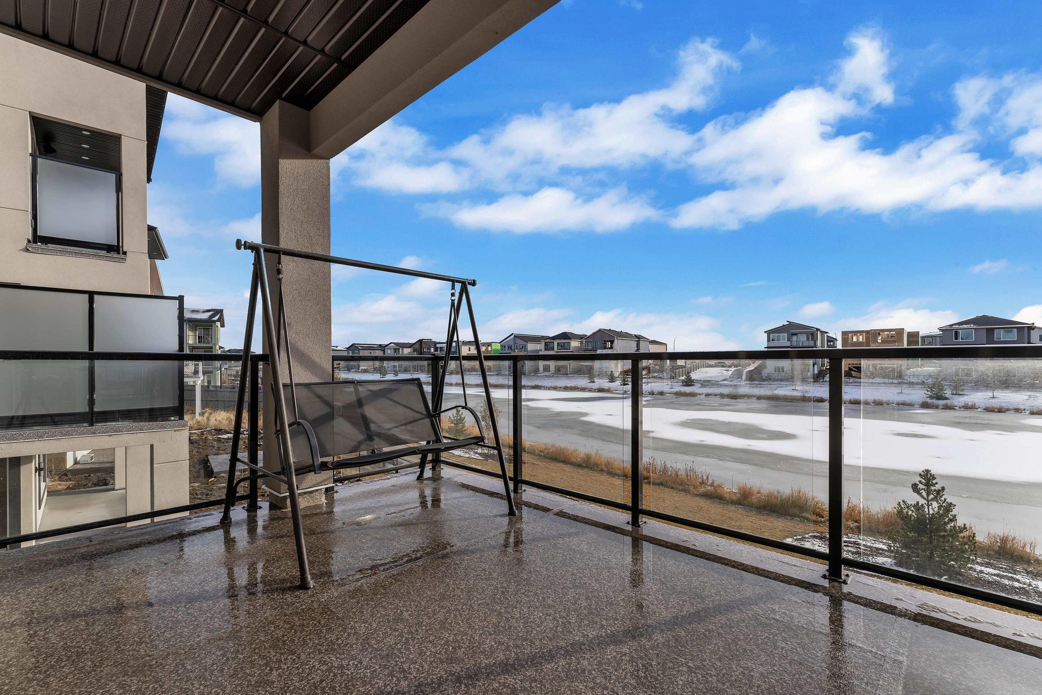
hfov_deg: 100.4
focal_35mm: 15
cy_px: 368
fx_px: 434
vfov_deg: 77.2
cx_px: 502
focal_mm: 14
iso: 100
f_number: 8
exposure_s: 1/320
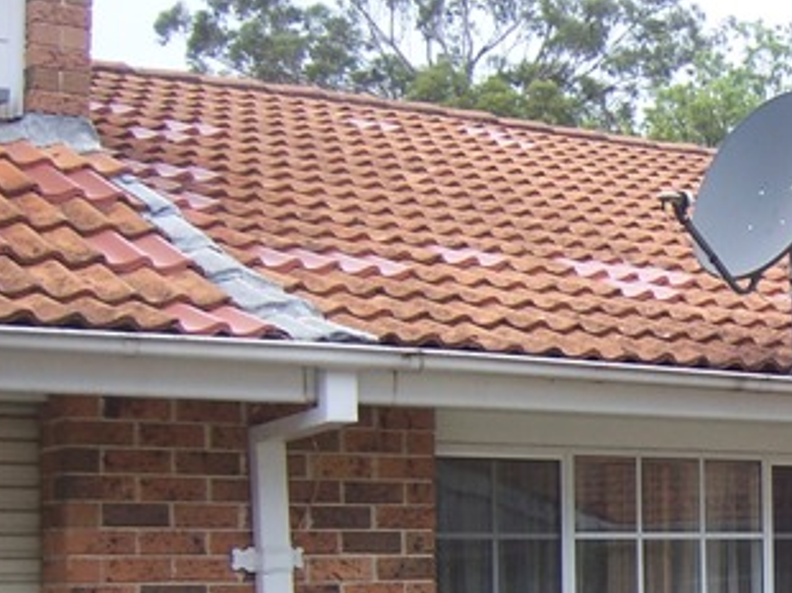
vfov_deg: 15.7
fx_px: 2126
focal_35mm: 93
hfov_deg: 20.0
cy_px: 534
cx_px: 902
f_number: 2.8
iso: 80
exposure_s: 1/250
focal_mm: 6.2
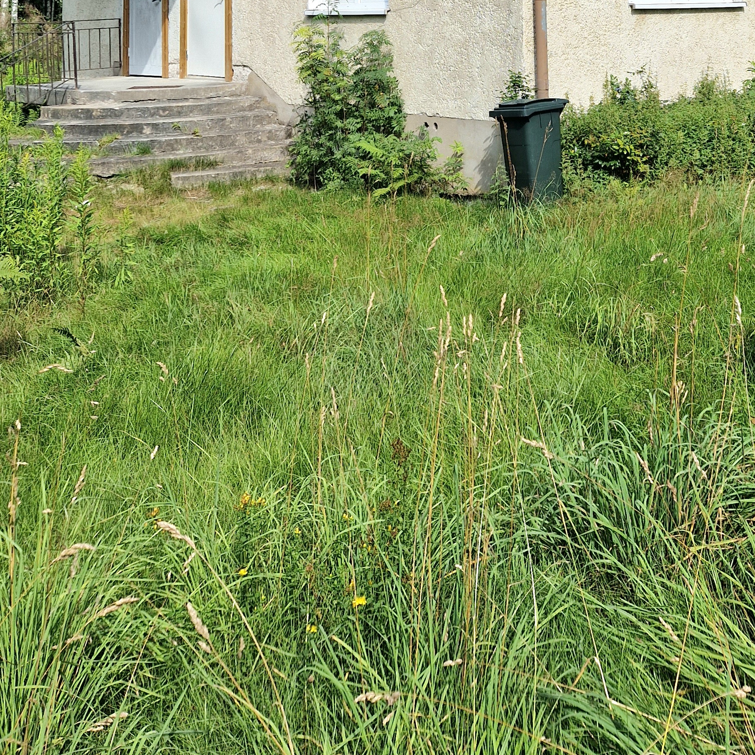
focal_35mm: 45
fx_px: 1110
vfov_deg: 33.2
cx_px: 564
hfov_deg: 36.7
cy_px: -59
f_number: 1.8
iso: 50
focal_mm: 5.4
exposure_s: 1/1429
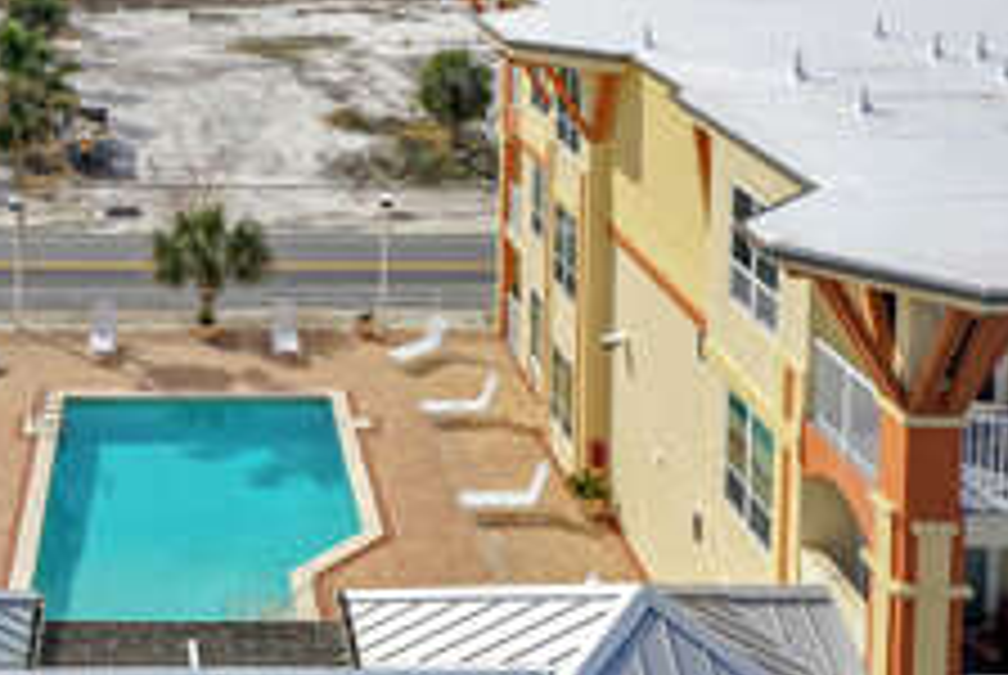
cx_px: 225
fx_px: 1402
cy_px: 344
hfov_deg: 38.3
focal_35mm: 50
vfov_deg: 27.1
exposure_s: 1/500
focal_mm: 10.26
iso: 100
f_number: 6.3
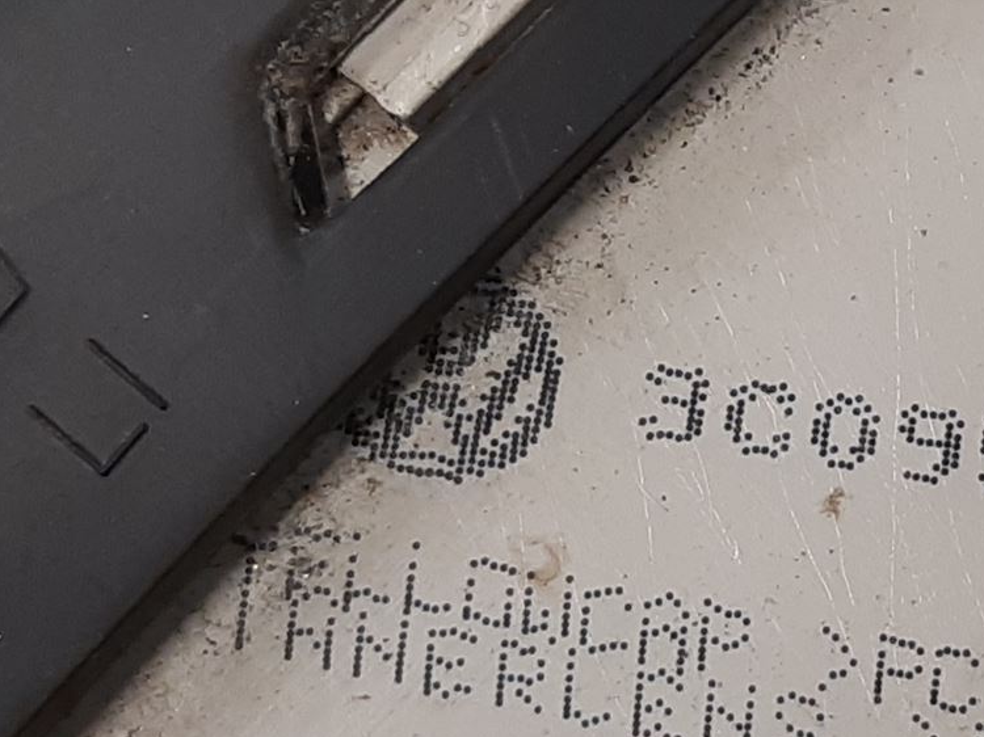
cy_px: 501
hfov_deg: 25.8
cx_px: 1023
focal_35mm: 71
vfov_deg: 20.6
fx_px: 2018
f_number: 1.7
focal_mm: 3.93
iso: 80
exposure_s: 1/50
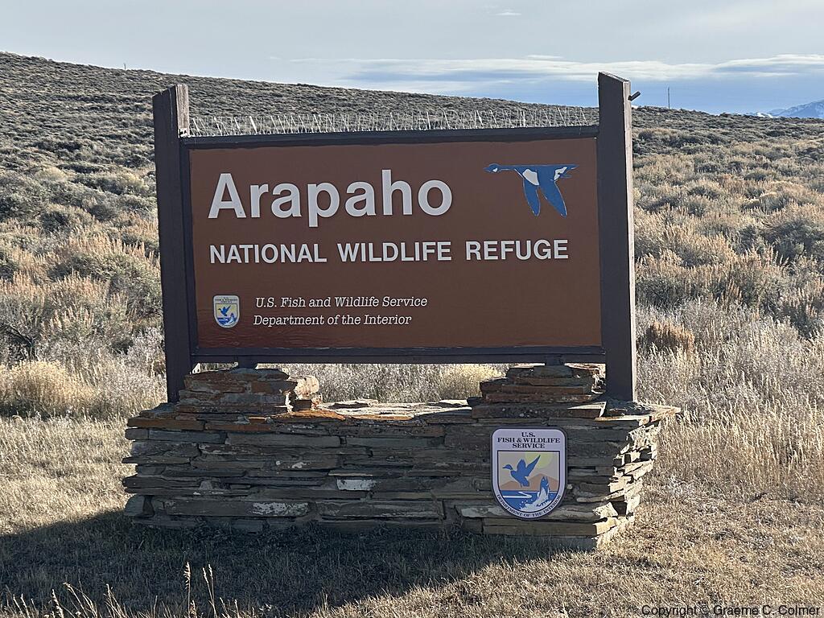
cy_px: 309
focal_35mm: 77
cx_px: 412
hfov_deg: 25.3
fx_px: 1833
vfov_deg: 19.1
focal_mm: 9
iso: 32
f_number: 2.8
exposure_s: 1/677
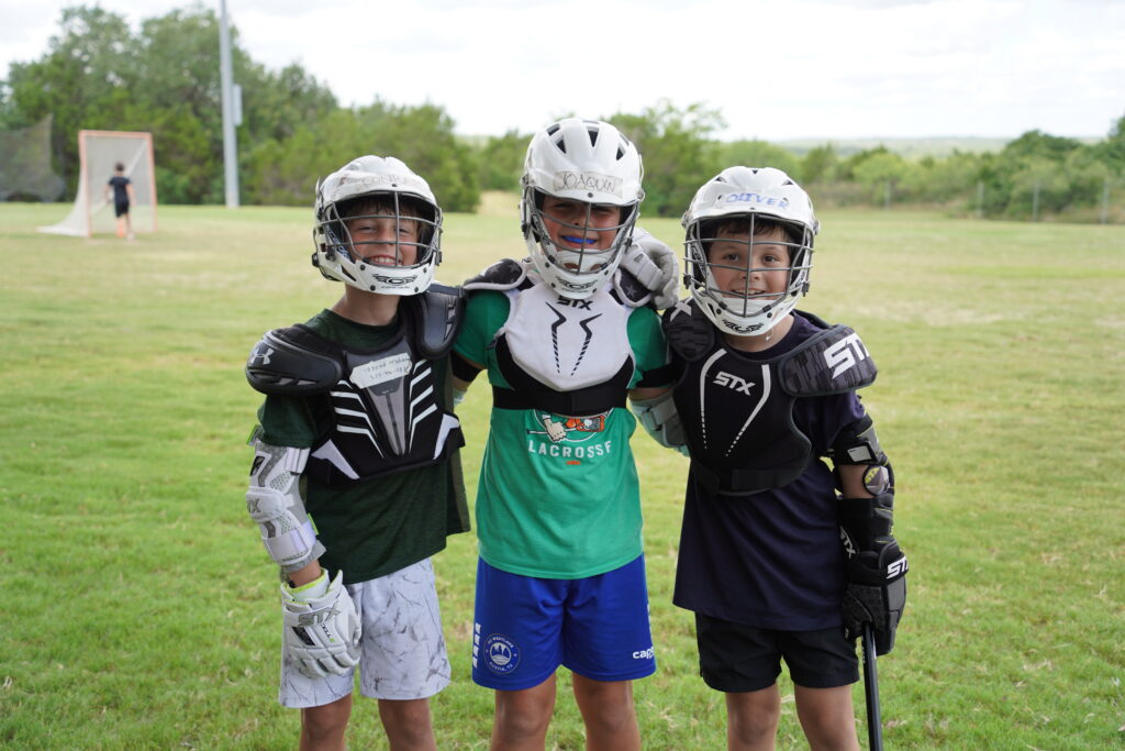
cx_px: 562
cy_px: 376
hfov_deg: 44.5
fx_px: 1375
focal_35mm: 44
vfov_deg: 30.5
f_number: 4
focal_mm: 44
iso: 100
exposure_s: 1/200
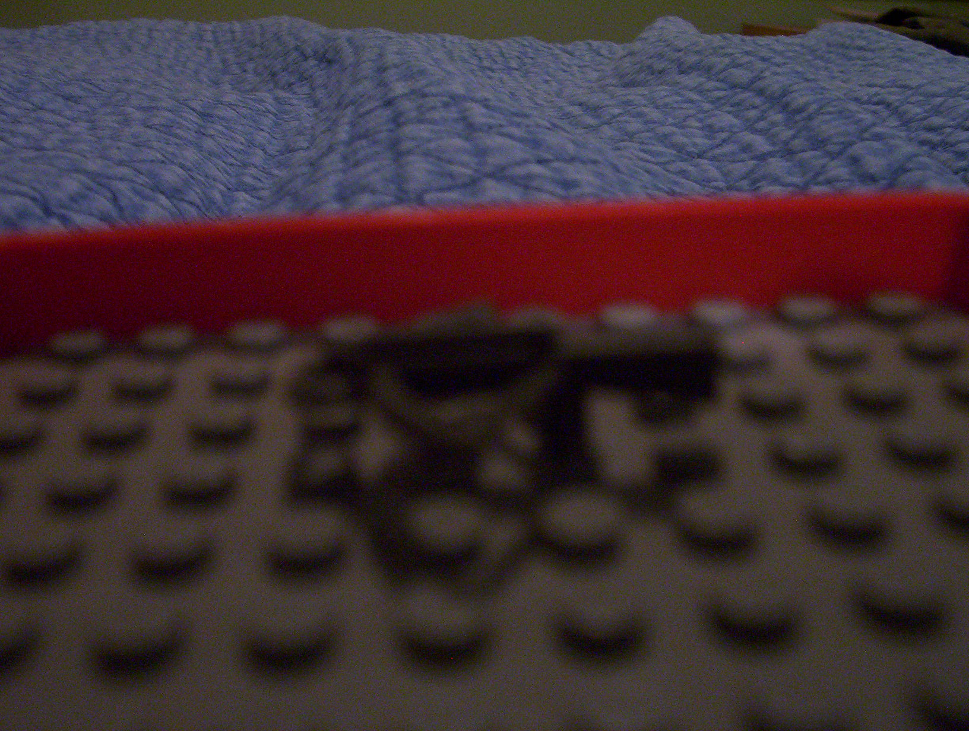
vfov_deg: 33.7
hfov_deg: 43.8
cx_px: 484
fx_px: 1207
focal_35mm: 43
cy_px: 366
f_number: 2.73
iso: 200
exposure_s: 1/8
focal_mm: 5.77
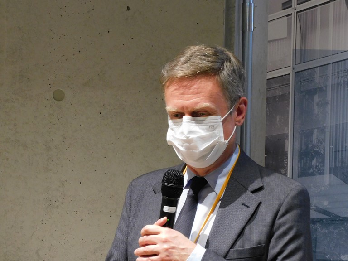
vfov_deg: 4.1
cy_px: 130
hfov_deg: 5.5
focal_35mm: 360
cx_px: 174
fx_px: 3619
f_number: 5.6
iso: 560
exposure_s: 1/30
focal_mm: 64.5
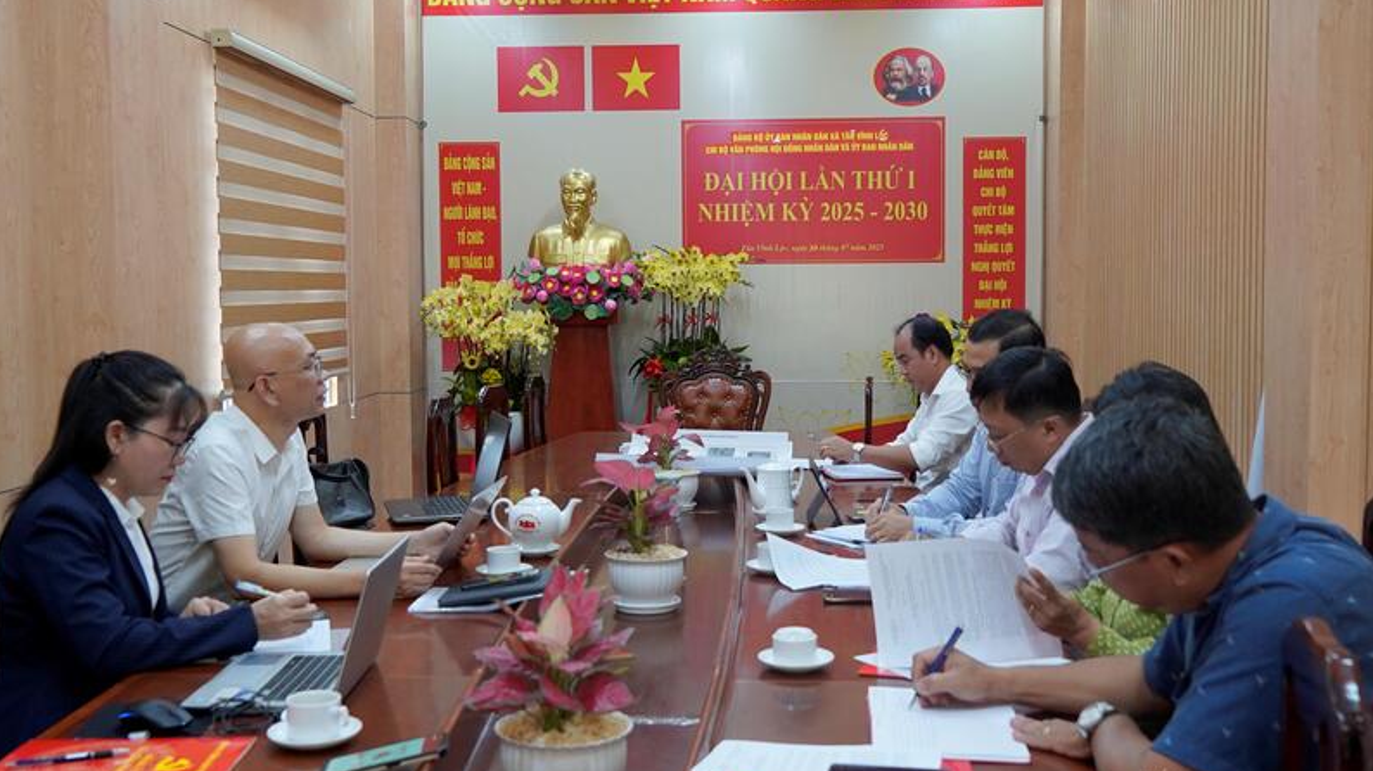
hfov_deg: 52.8
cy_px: 397
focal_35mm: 38
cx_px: 683
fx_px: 1383
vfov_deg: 31.2
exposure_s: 1/160
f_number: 4
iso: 1250
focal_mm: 24
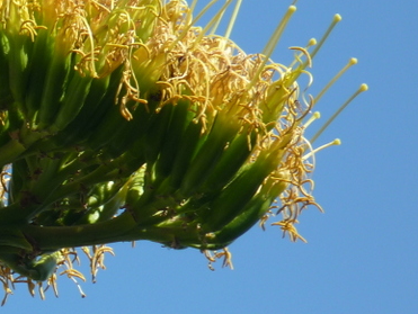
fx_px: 15181
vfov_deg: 1.2
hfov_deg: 1.6
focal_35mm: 1256
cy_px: 155
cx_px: -83
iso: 80
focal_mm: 86.4
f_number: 5.6
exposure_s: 1/320
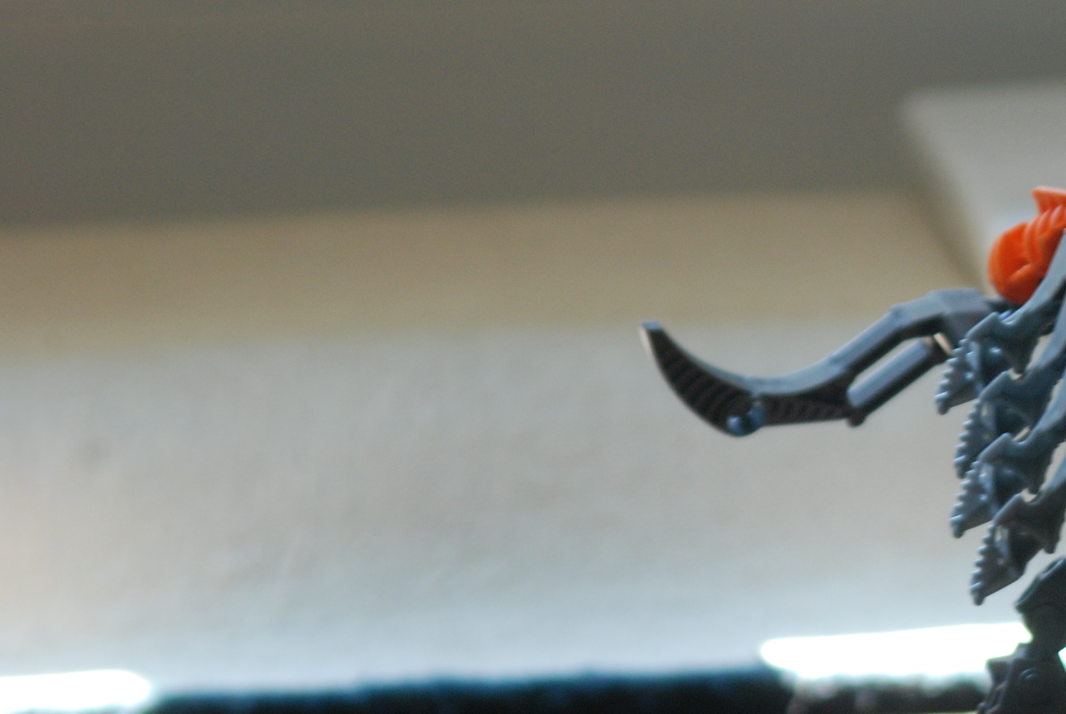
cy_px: 338
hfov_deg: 6.7
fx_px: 9042
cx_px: 1098
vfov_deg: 4.5
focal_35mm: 305
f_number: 5.3
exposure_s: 1/40
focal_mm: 98
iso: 400
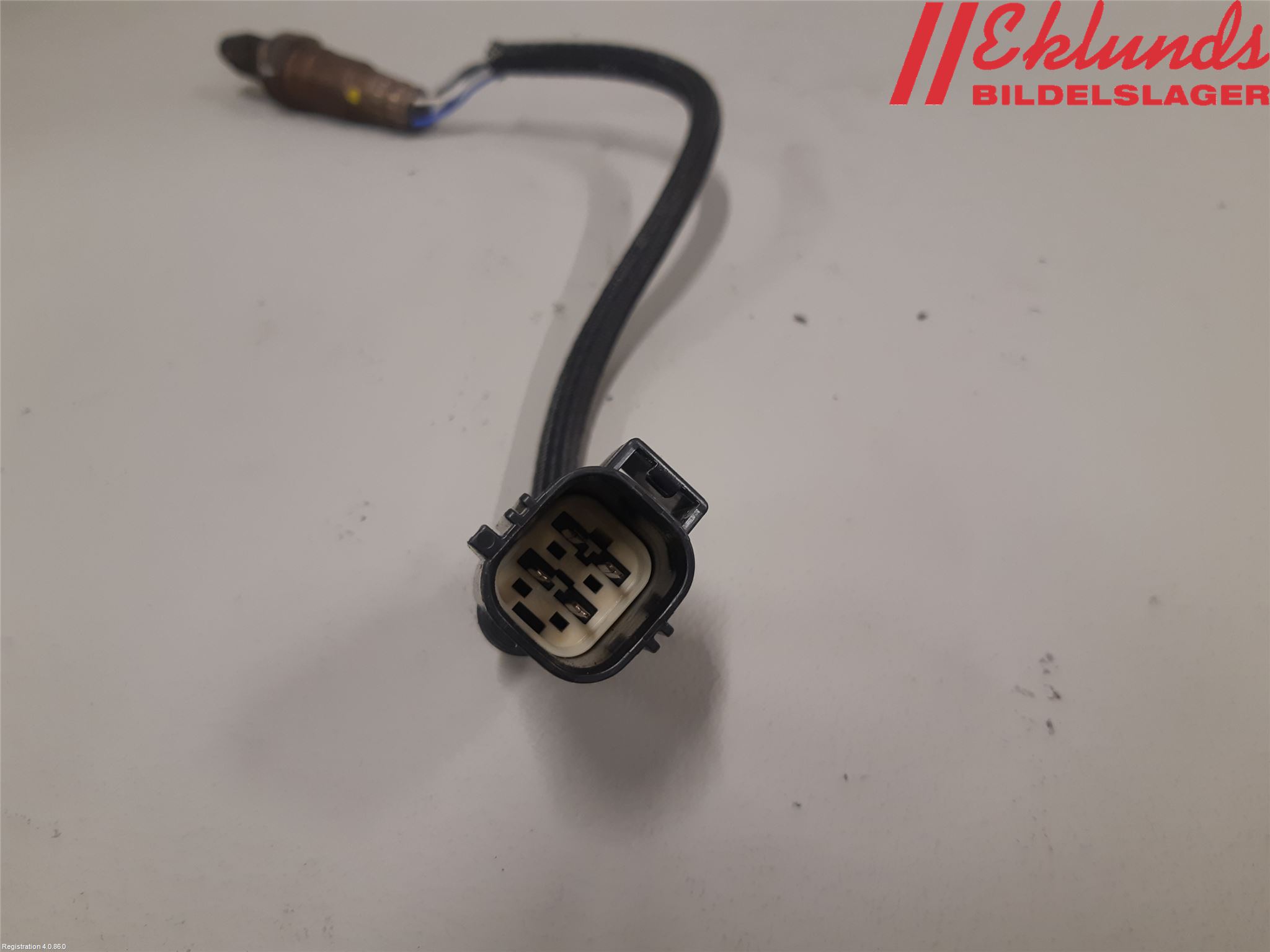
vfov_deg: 53.1
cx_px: 635
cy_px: 476
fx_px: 954
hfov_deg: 67.3
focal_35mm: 26
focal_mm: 3.93
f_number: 1.7
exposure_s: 1/50
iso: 100
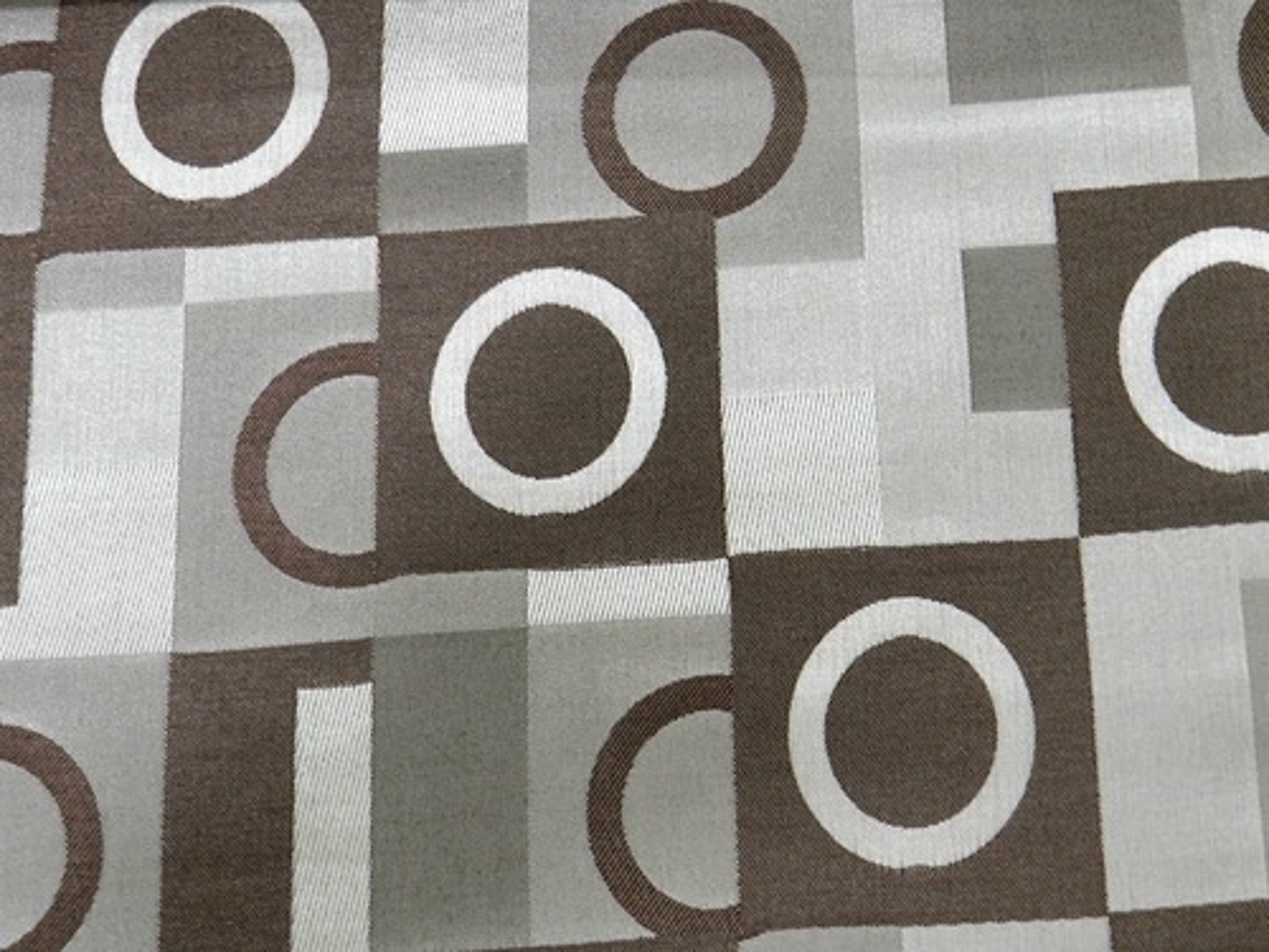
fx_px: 1943
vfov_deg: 27.5
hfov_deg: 36.2
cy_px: 476
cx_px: 634
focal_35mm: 53
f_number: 4.4
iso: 400
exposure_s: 1/13
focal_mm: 9.4
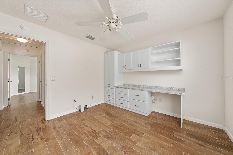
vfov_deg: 85.4
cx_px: 116
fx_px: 84
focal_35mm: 13
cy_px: 78
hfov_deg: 108.3
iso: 125
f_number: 7.1
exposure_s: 1/10
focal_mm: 13
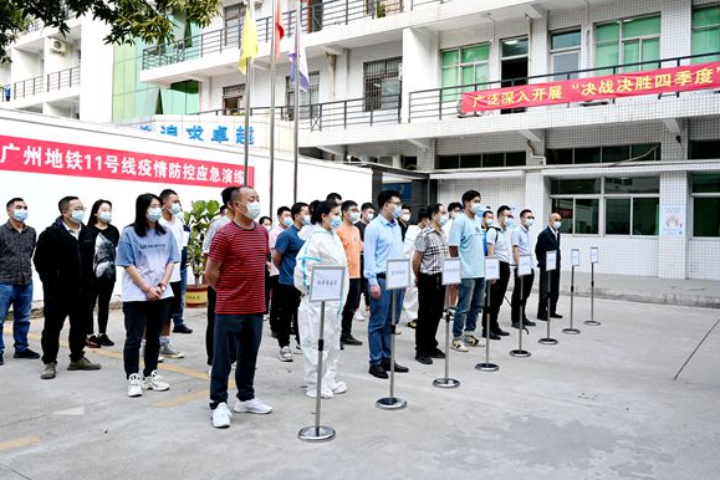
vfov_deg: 44.9
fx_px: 580
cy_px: 224
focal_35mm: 29
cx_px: 413
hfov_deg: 63.4
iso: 100
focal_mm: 24
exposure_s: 1/80
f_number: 6.3
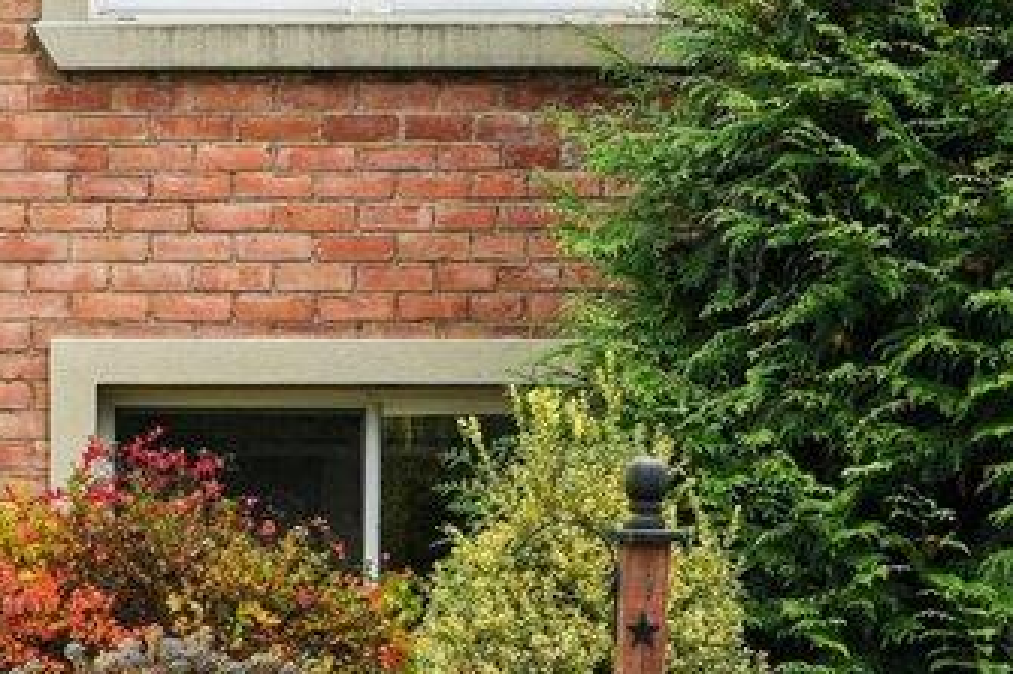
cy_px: 419
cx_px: -103
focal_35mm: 205
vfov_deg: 6.7
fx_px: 5767
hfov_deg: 9.9
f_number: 9
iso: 160
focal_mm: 33.5
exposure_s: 1/40
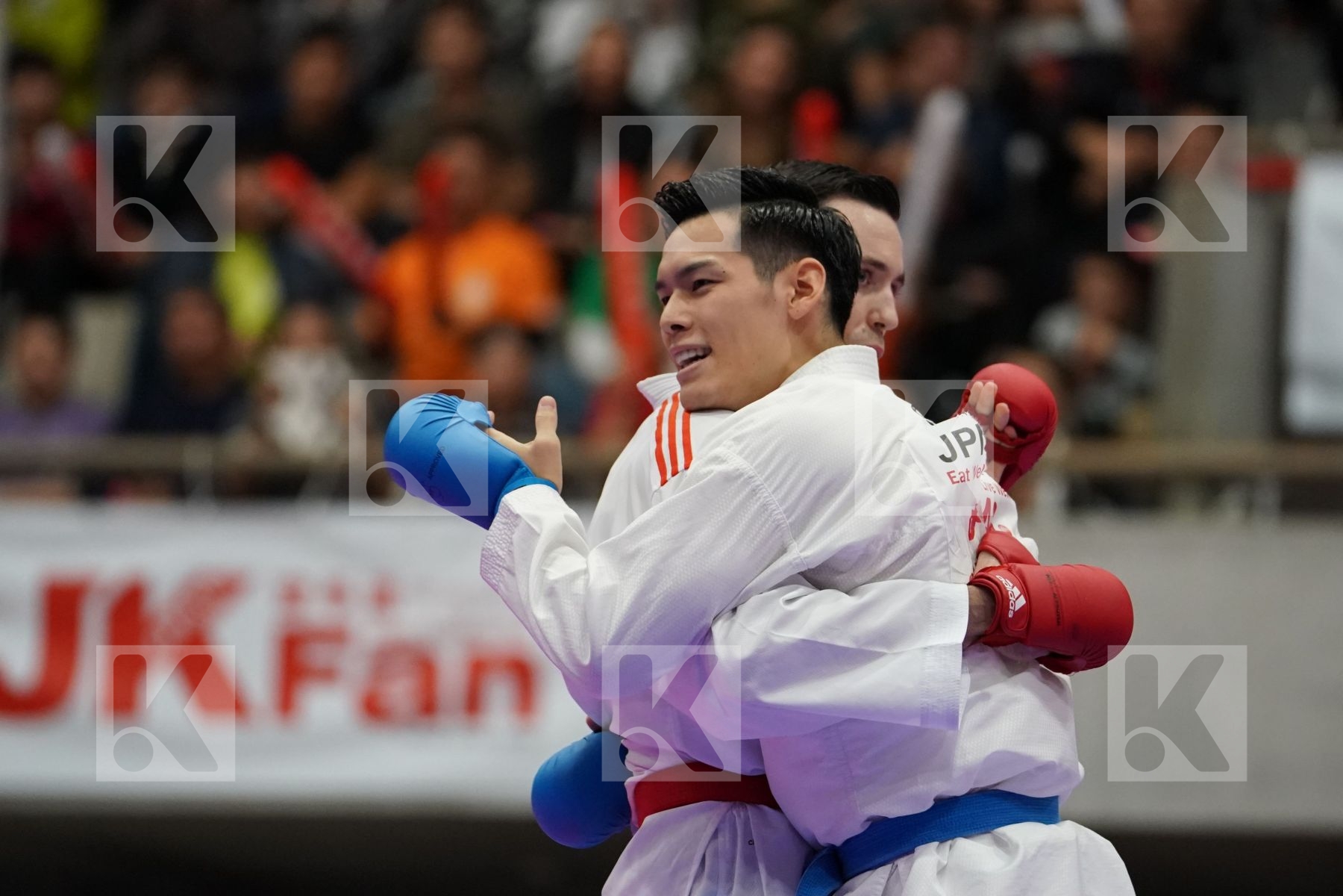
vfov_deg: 4.6
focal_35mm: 300
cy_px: 448
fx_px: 11191
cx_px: 672
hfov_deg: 6.9
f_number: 2.8
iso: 3200
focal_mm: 200
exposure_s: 1/1000
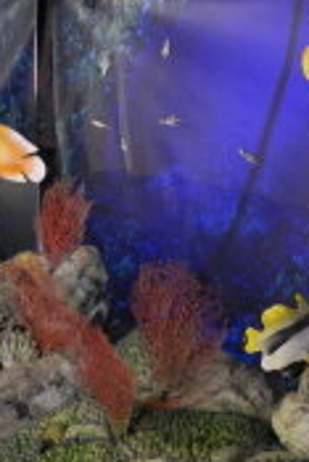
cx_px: 137
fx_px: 1092
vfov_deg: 23.2
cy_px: 425
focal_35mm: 85
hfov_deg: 16.1
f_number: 2.8
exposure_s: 1/34.4
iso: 417
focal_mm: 6
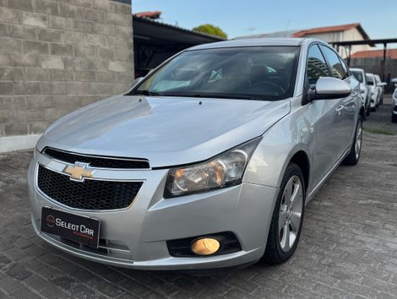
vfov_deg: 56.9
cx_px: 198
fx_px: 276
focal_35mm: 24
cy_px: 150
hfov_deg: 71.5
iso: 80
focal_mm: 6.76
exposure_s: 1/1131
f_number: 1.78
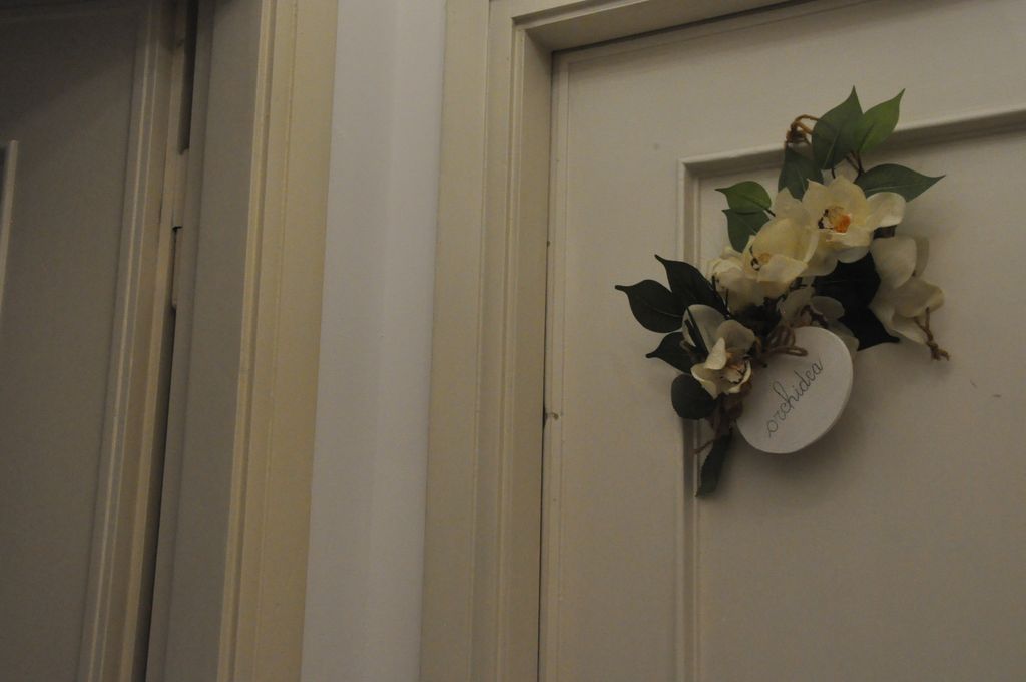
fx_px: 1324
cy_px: 341
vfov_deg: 28.9
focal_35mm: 46
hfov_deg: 42.4
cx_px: 513
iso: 3200
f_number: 20
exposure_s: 1/25
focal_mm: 31
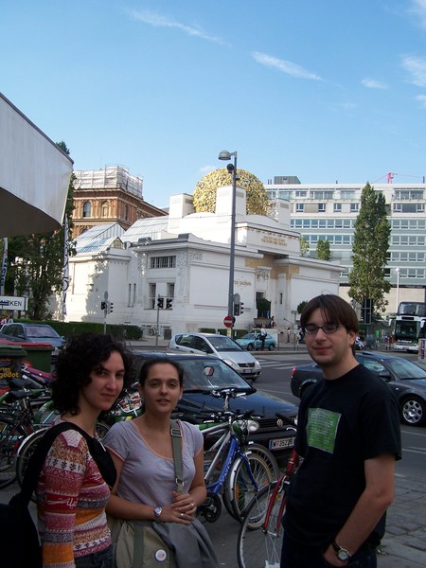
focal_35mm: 38
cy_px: 284
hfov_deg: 37.7
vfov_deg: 49.0
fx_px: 624
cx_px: 213
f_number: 2.8
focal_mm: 6.3
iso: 80
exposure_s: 1/800
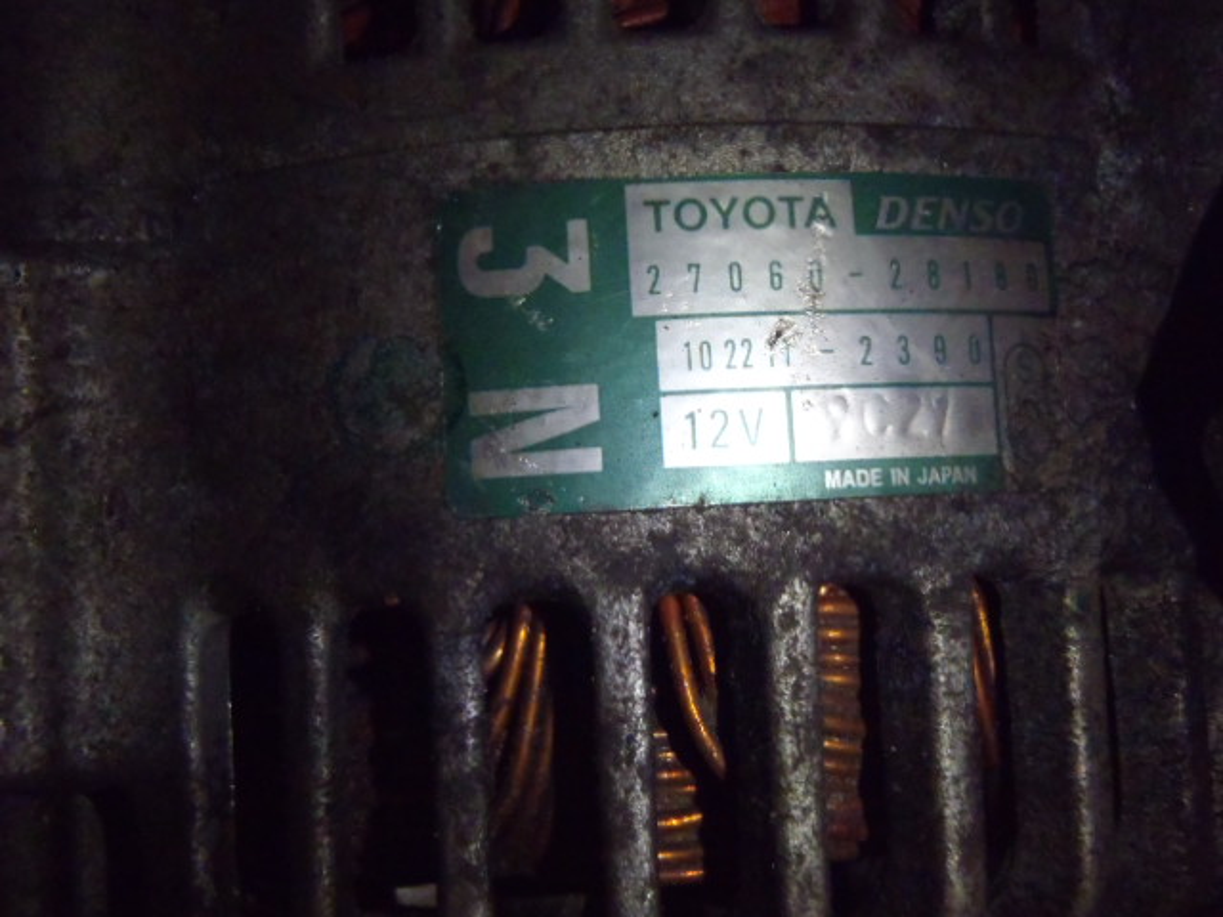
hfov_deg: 50.1
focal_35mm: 37
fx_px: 1307
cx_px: 612
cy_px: 458
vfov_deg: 38.7
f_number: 4.7
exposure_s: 1/80
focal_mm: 6.64
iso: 800
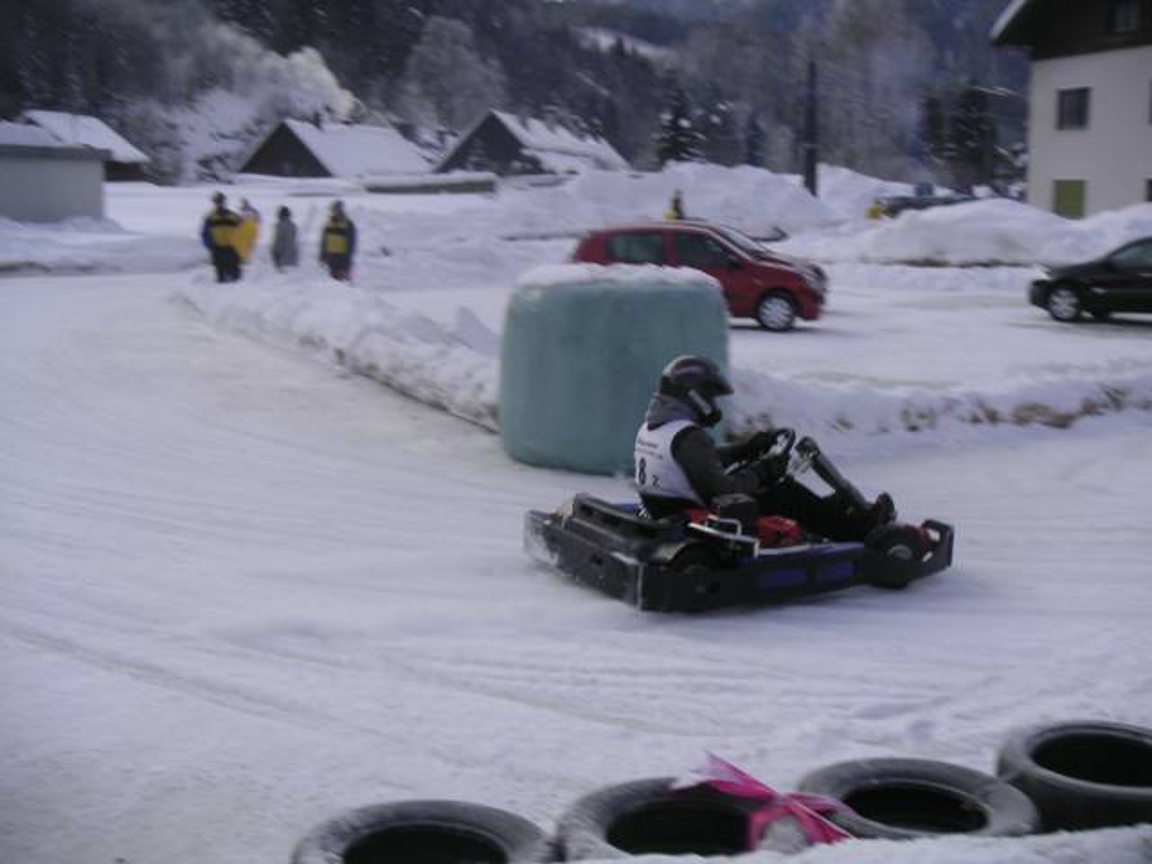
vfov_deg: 32.9
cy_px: 432
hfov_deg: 42.9
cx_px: 576
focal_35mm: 44
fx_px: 1464
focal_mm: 6.9
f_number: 6.7
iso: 50
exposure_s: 1/125
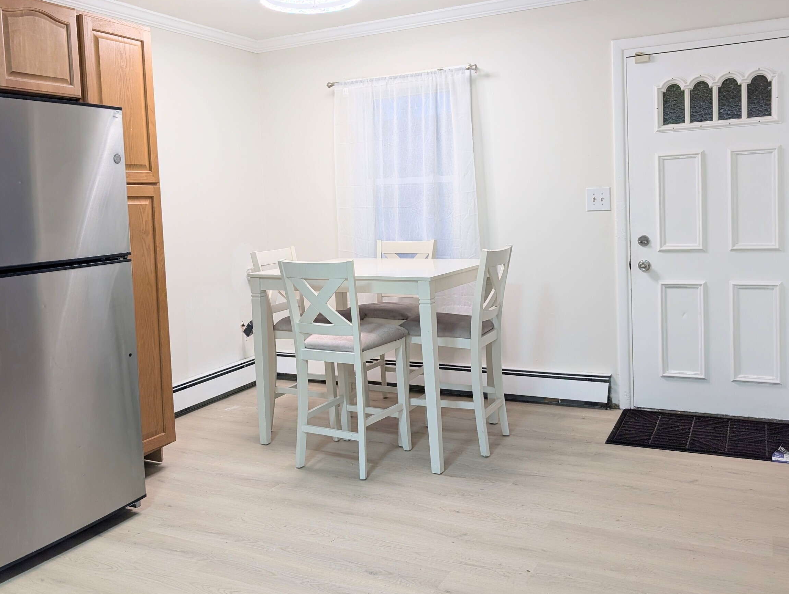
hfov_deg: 56.6
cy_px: 241
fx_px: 730
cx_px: 349
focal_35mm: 32
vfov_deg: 44.1
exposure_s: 1/220
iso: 23
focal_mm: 6.9
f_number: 1.68
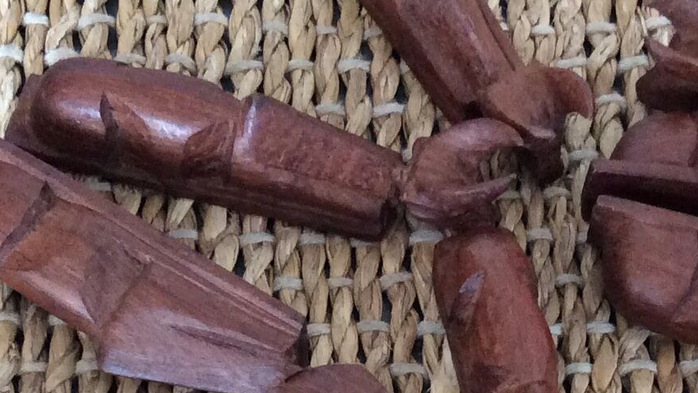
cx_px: 408
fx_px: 1925
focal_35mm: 104
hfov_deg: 20.5
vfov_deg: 11.4
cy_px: 494
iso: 160
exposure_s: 1/25
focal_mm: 3.3
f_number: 2.4
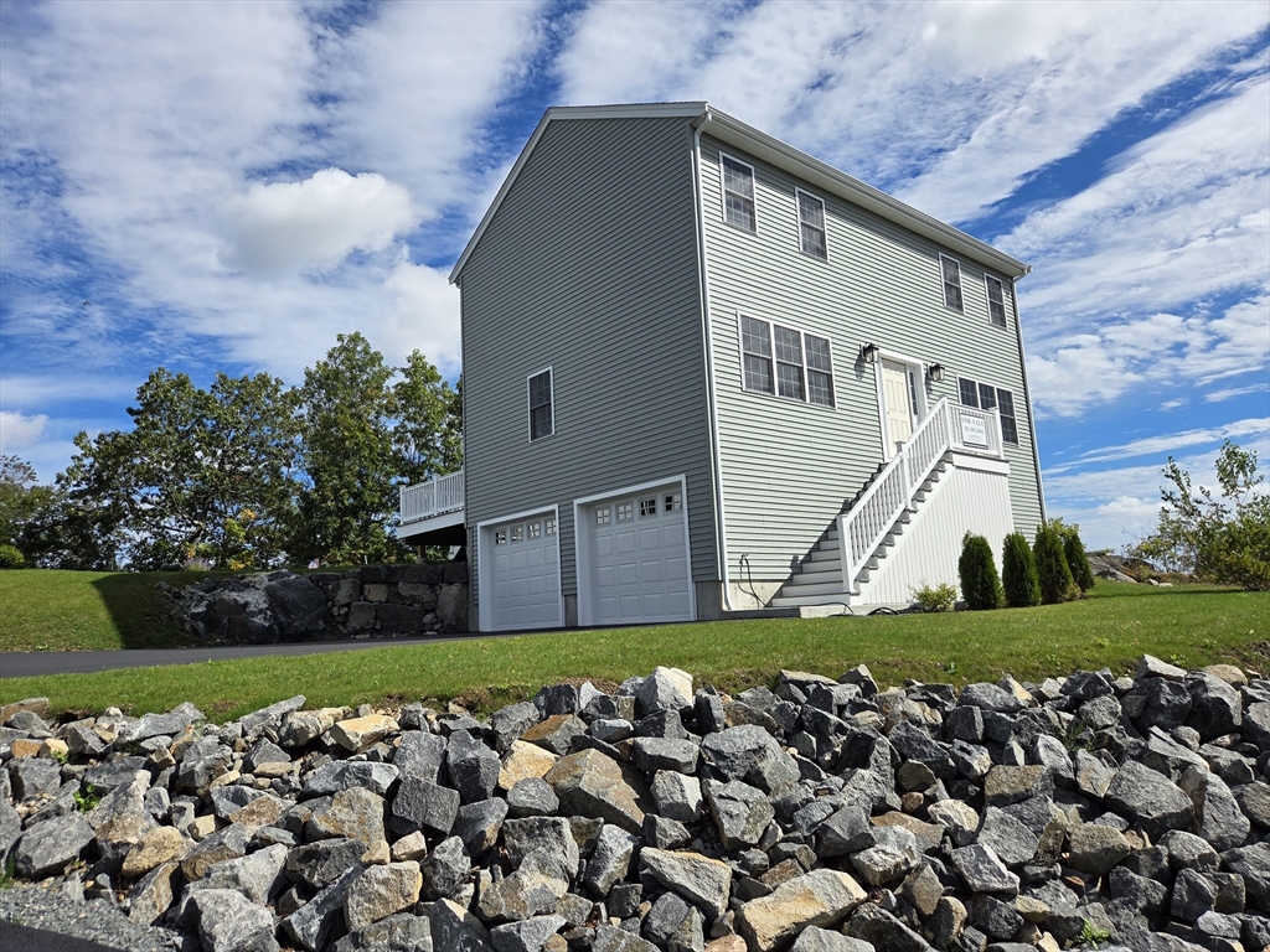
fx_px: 844
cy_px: 476
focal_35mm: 23
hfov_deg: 73.9
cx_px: 635
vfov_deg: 58.9
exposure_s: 1/6034
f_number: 1.8
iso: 80
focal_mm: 5.4
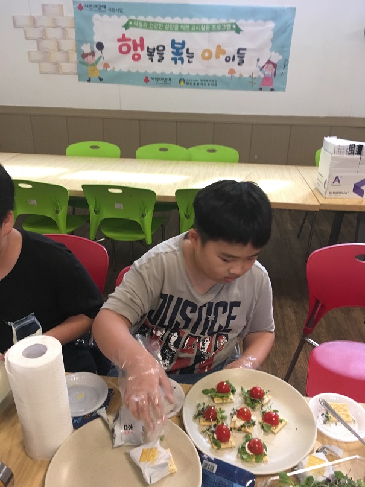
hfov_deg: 48.2
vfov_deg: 61.7
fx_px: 408
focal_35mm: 29
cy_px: 244
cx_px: 182
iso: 200
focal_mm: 4.15
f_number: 2.2
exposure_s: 1/24
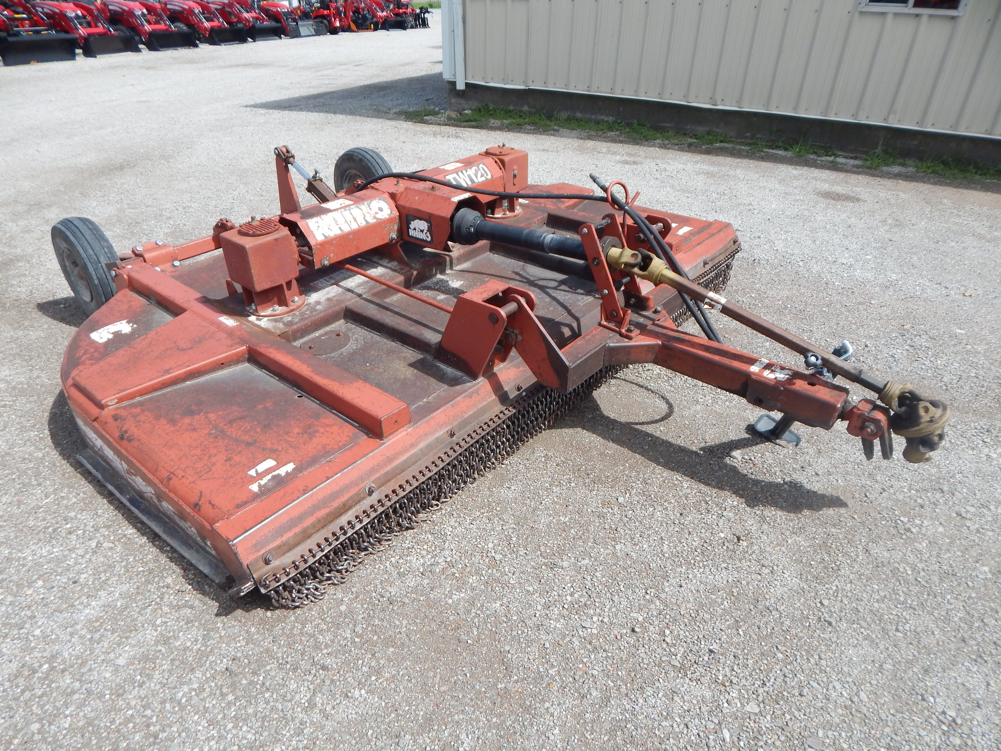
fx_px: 636
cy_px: 376
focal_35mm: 22
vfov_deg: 61.1
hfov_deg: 76.4
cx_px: 500
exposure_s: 1/400
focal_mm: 4
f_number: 6
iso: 125
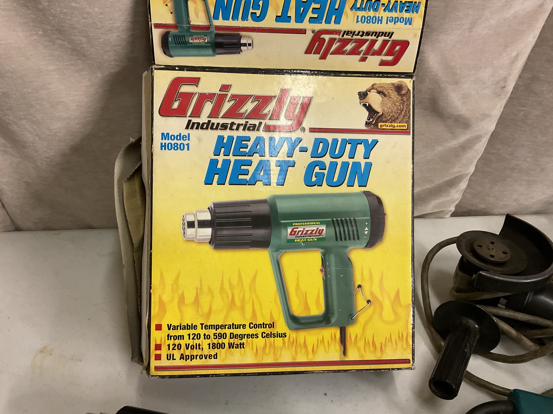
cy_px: 207
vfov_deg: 48.2
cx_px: 276
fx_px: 463
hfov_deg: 61.7
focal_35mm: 29
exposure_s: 1/40
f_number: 1.8
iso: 200
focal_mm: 3
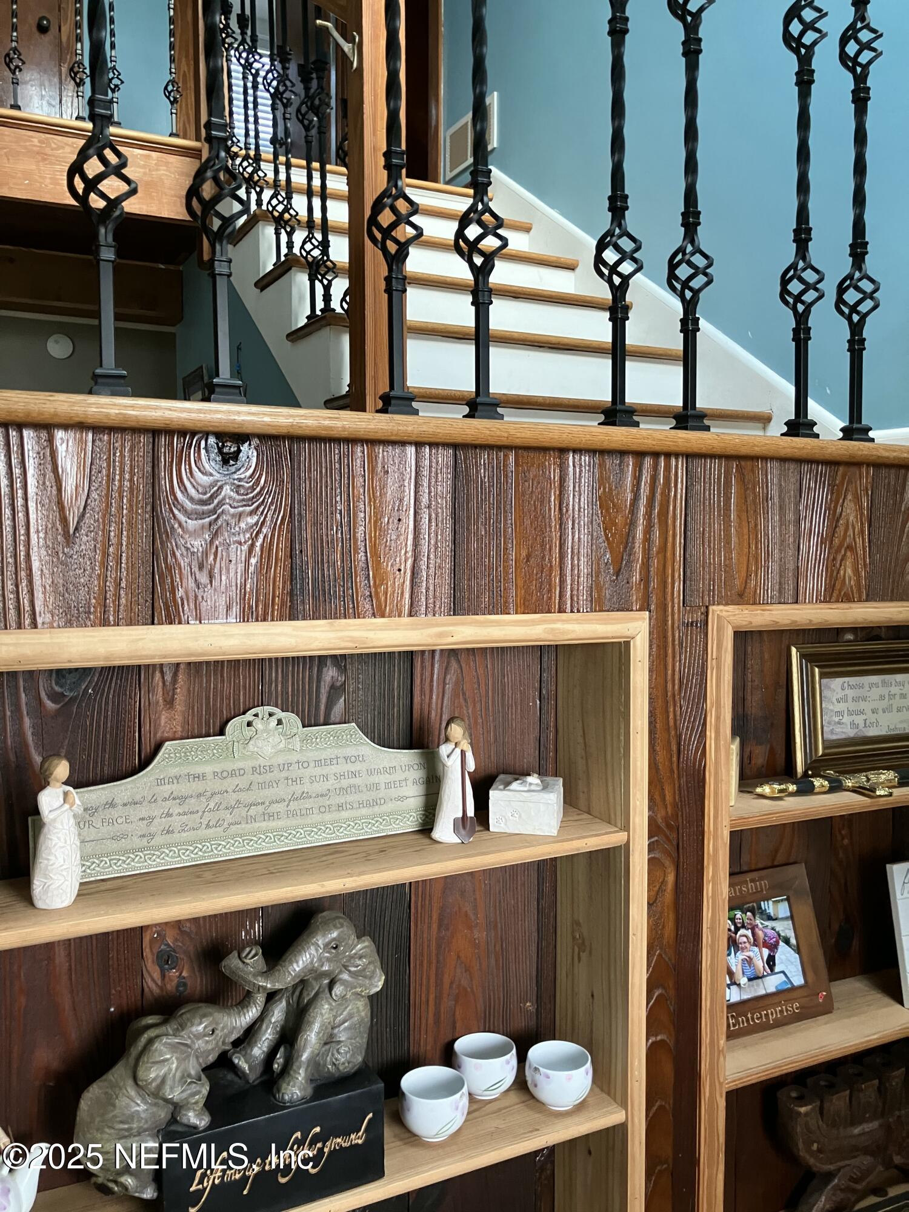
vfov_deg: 63.4
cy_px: 606
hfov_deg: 49.7
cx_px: 454
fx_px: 980
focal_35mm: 28
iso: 125
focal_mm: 3.99
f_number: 1.8
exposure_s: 1/60
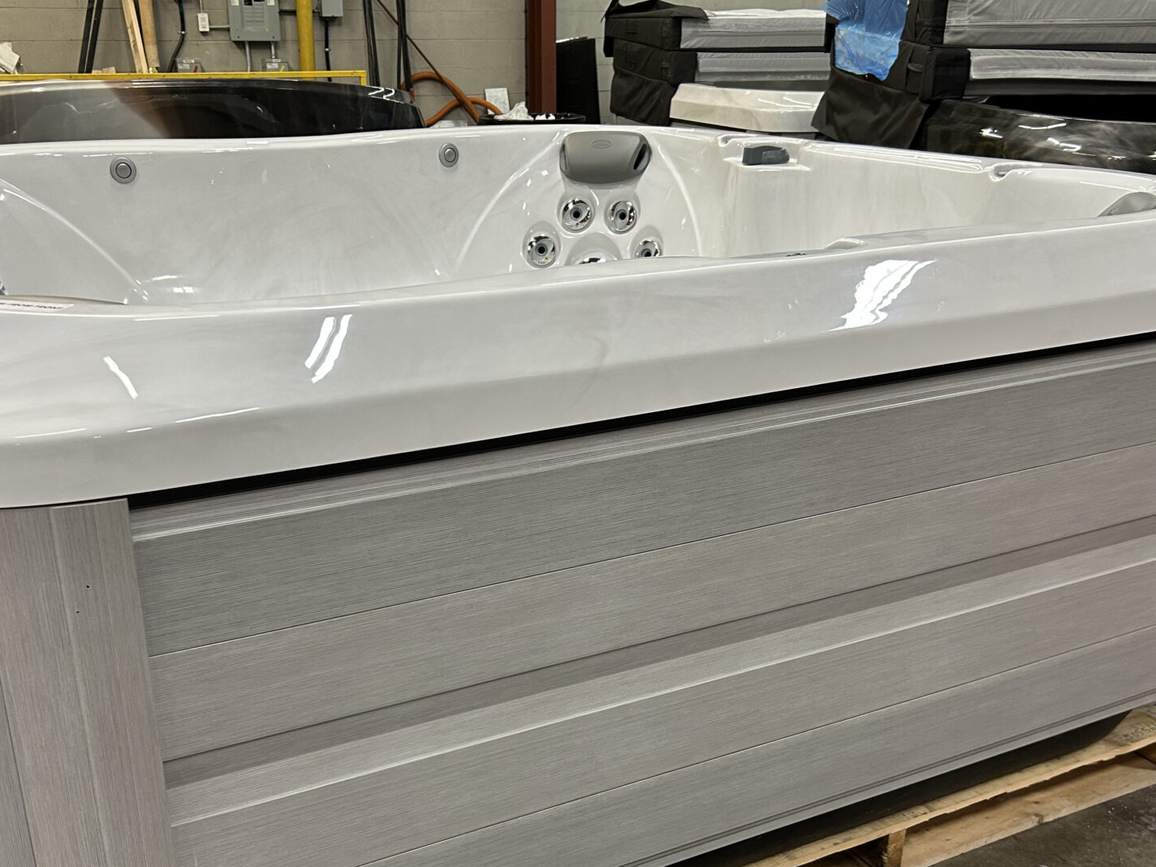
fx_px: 1236
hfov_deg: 50.1
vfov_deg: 38.1
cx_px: 537
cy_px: 605
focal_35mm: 37
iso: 125
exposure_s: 1/60
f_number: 1.5
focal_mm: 5.7
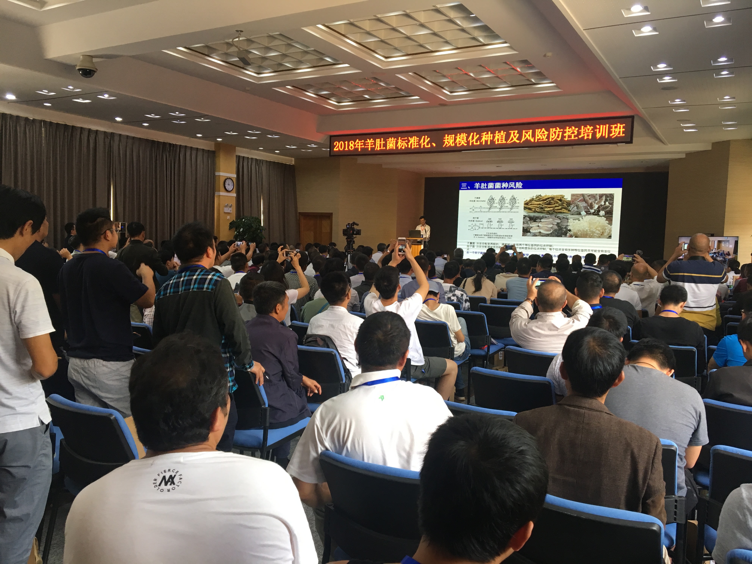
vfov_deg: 48.2
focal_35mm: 29
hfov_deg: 61.7
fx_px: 630
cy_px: 282
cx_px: 376
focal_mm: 4.15
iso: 50
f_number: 2.2
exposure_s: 1/33
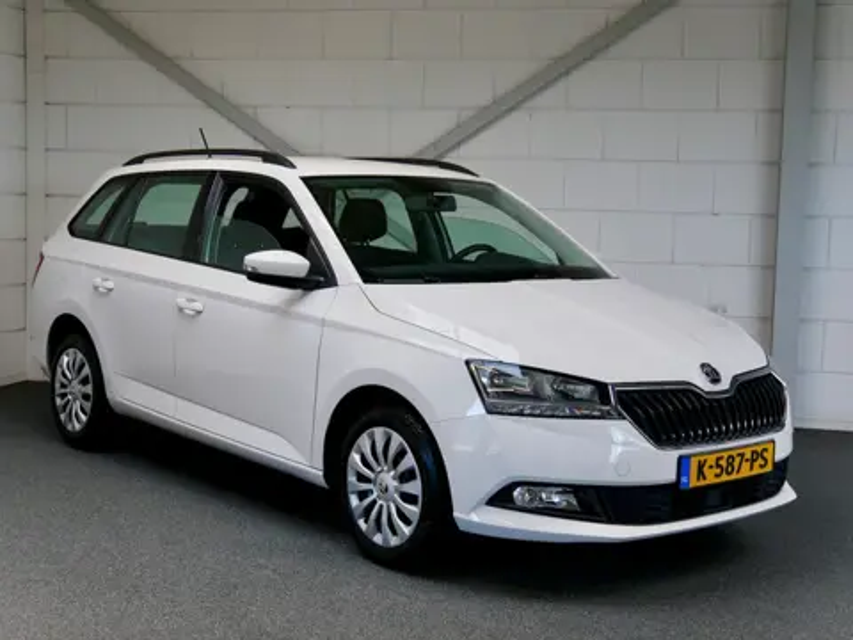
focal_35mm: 52
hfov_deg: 36.8
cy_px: 320
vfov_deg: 28.0
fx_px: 1281
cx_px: 426
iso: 400
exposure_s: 1/60
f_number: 4.2
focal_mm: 26
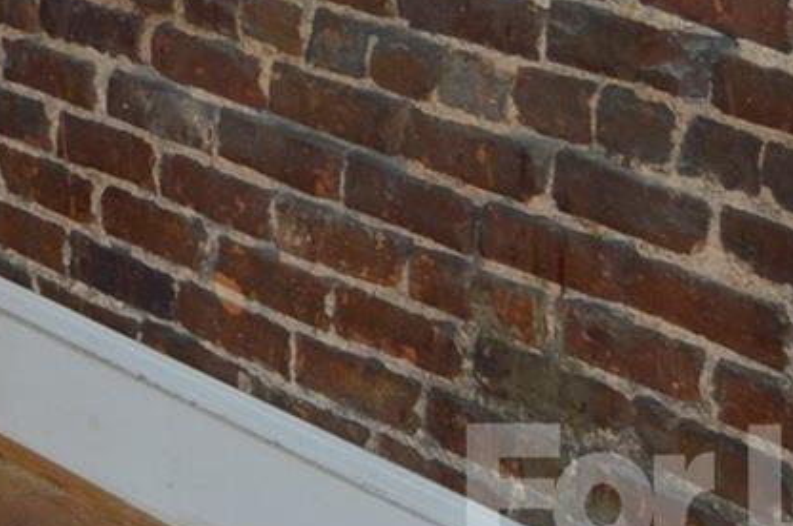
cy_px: -498
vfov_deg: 9.6
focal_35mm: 133
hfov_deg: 13.4
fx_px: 2925
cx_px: -753
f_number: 4
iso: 400
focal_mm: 18
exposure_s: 1/100
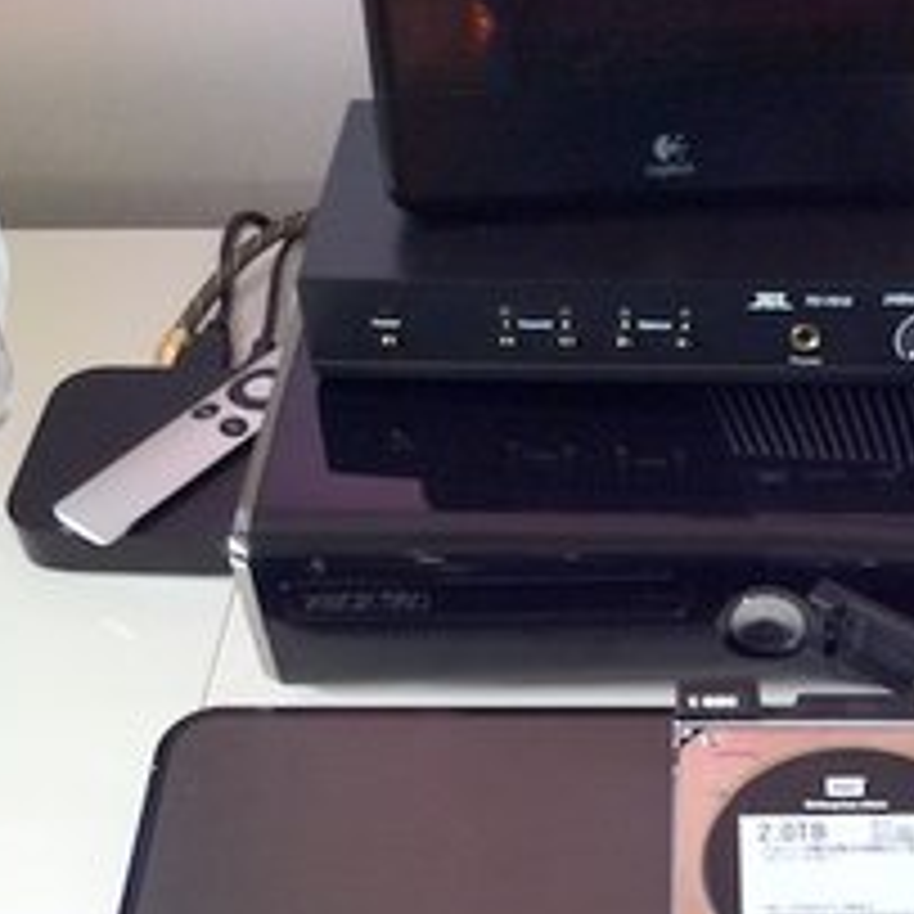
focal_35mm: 61
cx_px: 619
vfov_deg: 27.0
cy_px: 855
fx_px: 1822
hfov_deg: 28.0
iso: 320
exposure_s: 1/15
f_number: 2.8
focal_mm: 3.85
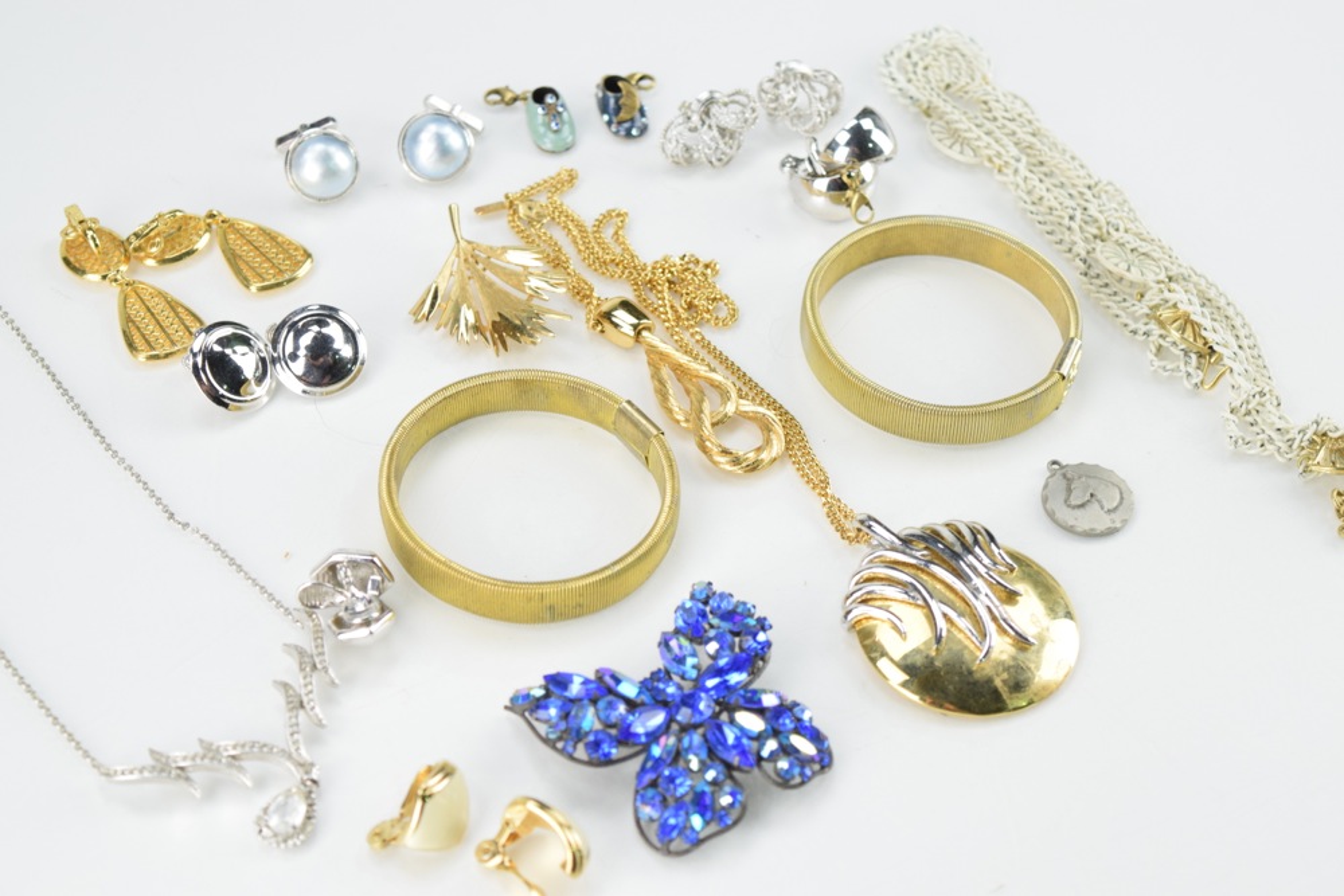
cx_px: 672
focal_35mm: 72
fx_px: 2688
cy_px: 448
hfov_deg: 28.1
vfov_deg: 18.9
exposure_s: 1/100
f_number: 5.6
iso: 800
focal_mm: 48
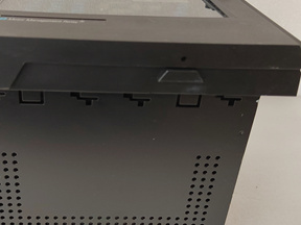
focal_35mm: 40
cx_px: 102
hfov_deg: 46.1
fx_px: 348
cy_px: 95
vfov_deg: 35.9
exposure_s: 1/50
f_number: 1.9
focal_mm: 5.52
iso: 1575
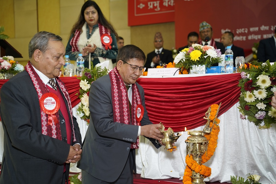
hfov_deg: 43.0
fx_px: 350
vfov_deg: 29.4
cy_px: 92
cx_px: 138
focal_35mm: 46
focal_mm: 45.7
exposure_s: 1/80
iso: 400
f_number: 2.8
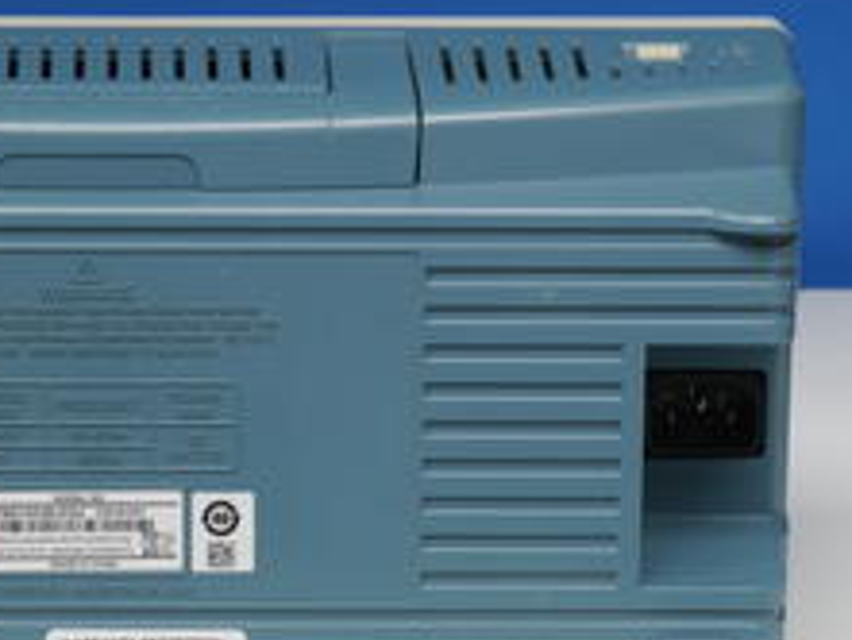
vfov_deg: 6.3
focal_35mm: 235
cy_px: 335
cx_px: 96
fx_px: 5787
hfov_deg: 8.4
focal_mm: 65
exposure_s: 1/6
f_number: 11
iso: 400
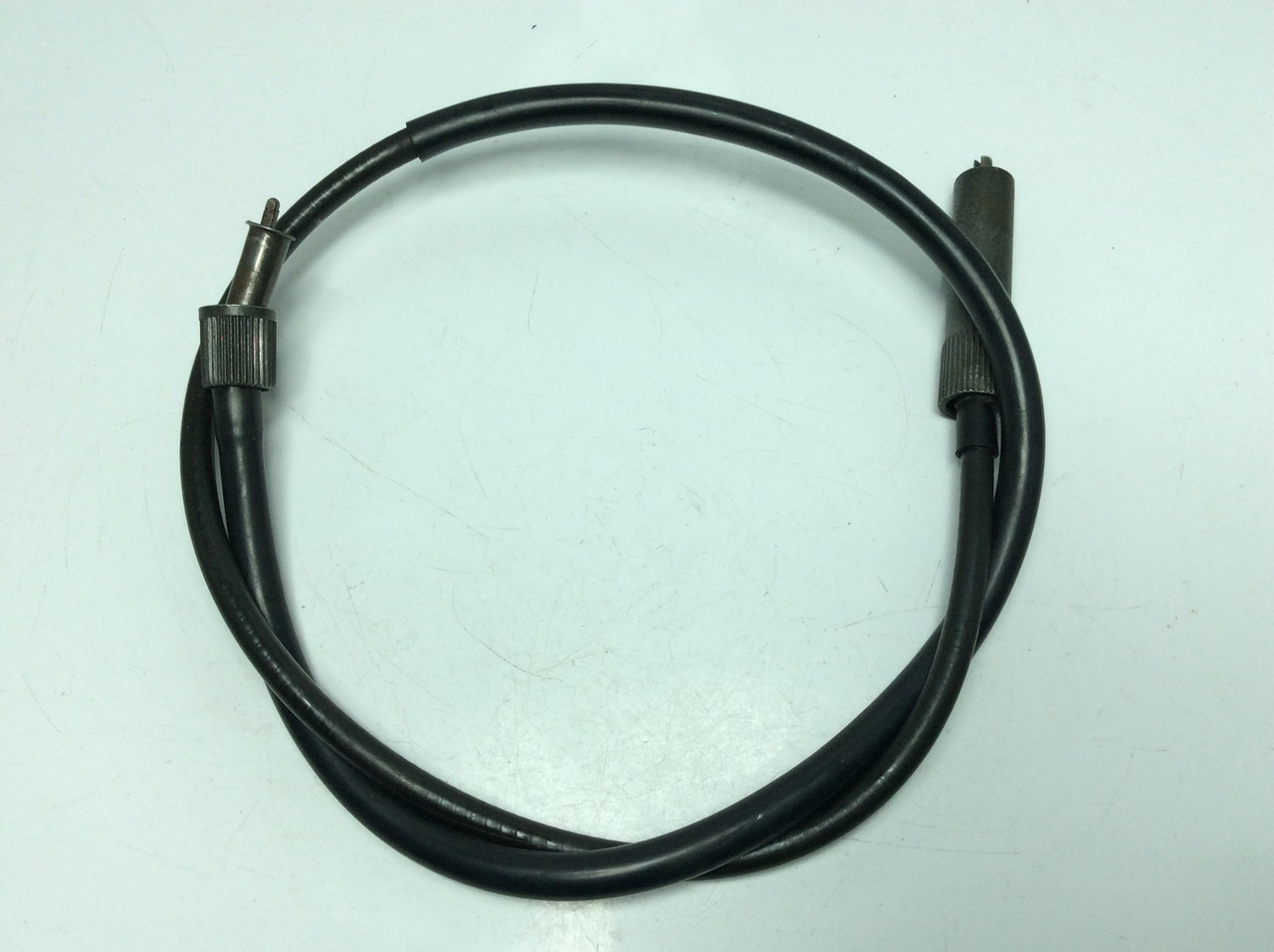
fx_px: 1176
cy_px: 476
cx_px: 637
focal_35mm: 32
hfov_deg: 56.9
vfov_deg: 44.1
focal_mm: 3.3
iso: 32
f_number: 2.4
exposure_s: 1/539
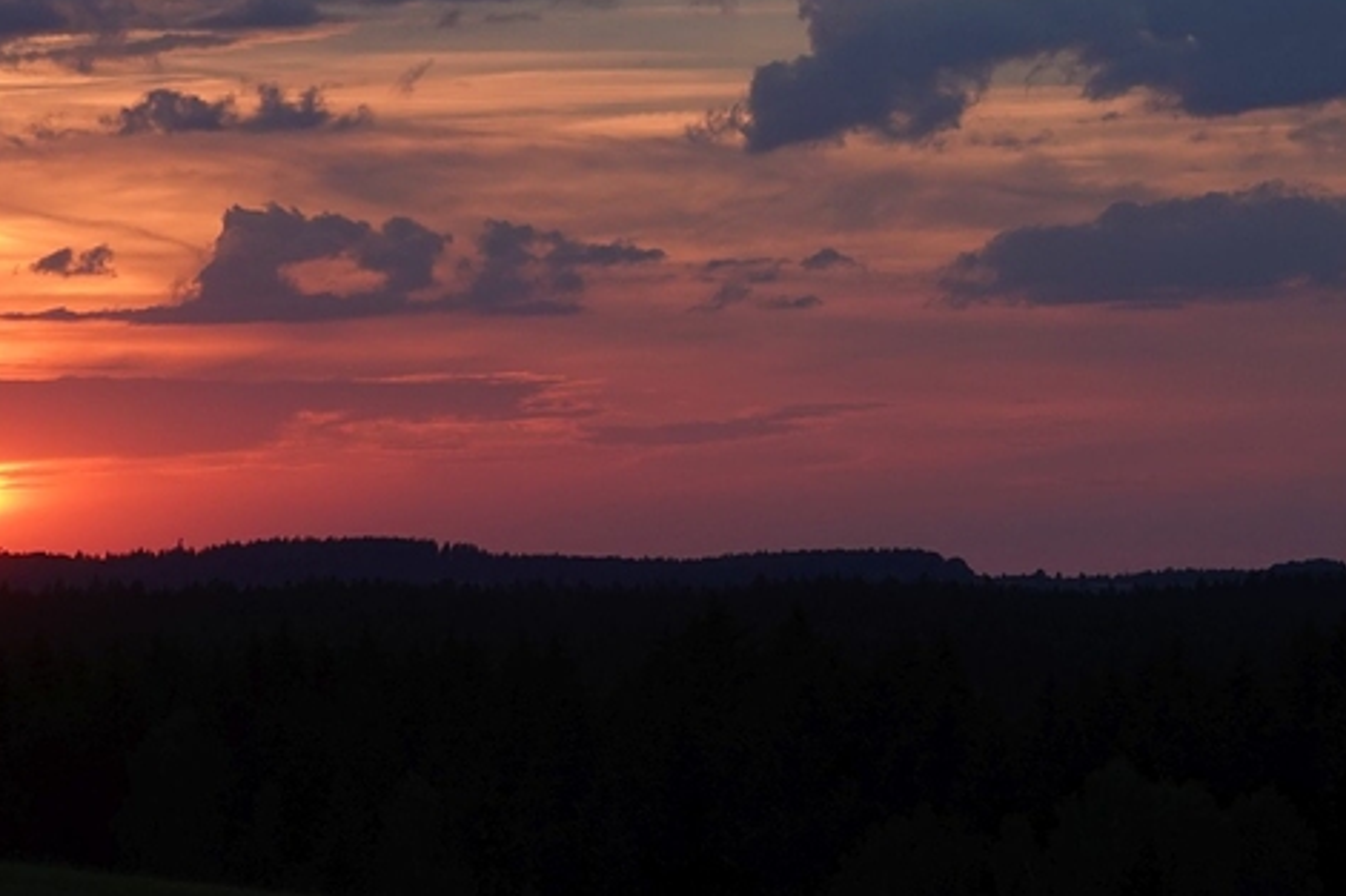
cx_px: 215
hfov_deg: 10.4
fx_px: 7400
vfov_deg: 6.9
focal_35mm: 198
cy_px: 213
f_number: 5.6
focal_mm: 33.98
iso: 125
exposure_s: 1/125
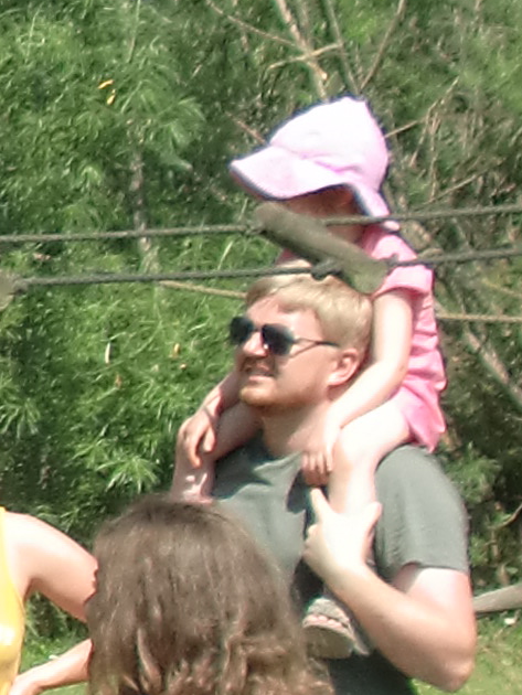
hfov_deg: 8.0
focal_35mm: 165
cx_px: -931
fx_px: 3315
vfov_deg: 11.9
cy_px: 195
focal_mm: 4.65
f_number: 7.8
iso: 64
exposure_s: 1/125
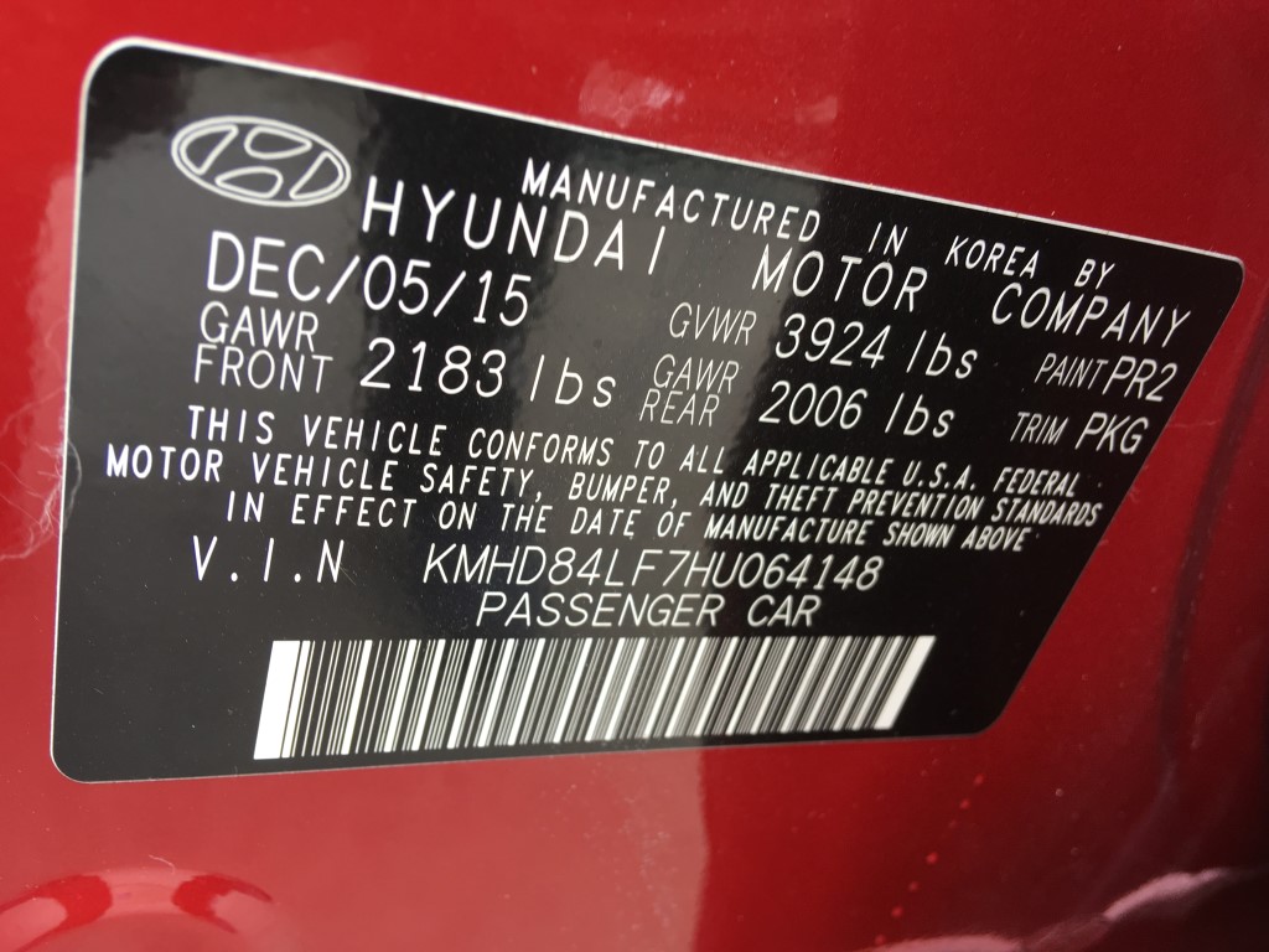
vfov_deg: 48.2
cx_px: 634
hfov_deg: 61.7
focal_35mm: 29
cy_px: 476
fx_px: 1063
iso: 32
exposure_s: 1/60
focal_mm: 4.15
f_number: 2.2
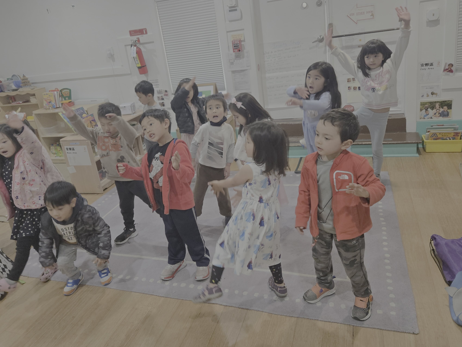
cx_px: 219
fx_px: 360
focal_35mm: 27
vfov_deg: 51.1
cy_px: 146
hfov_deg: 65.3
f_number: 1.8
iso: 320
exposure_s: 1/120
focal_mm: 5.4
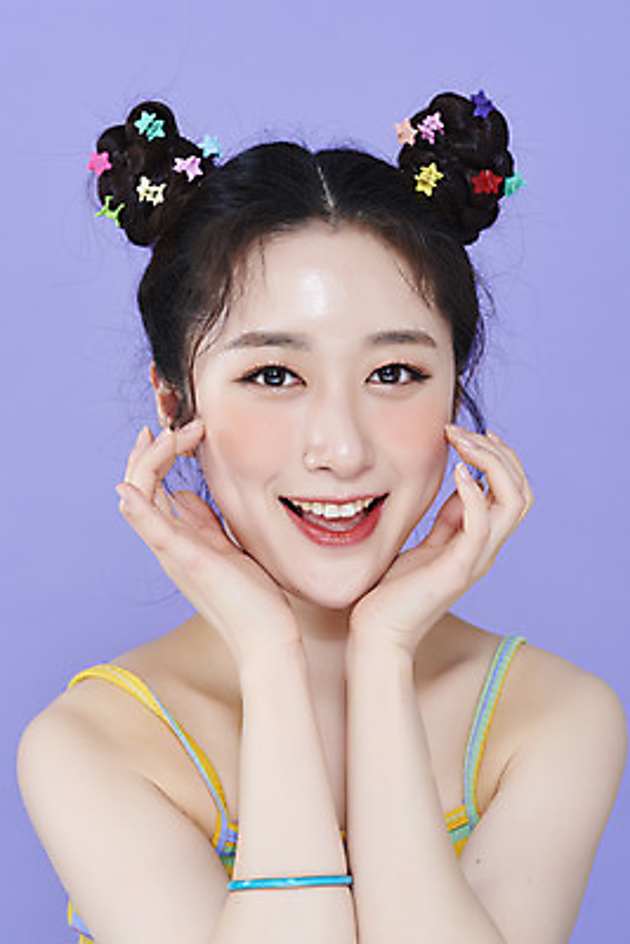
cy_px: 472
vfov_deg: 19.4
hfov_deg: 13.1
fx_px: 2754
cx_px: 315
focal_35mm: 105
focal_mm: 105
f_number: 11
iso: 64
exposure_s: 1/125
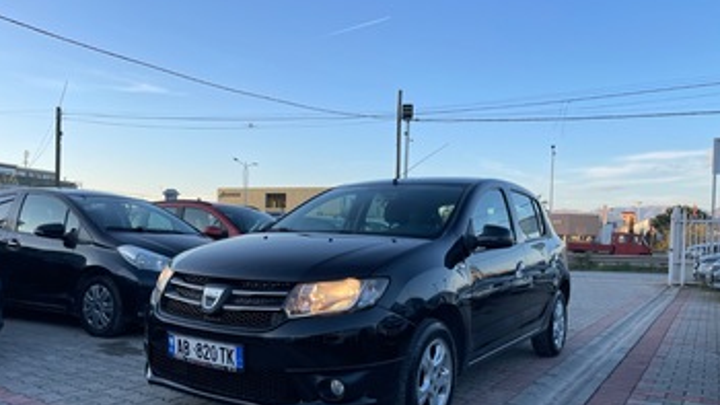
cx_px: 352
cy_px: 263
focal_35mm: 28
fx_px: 535
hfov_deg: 67.9
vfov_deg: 41.1
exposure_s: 1/696
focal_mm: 5.1
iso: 32
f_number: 1.6
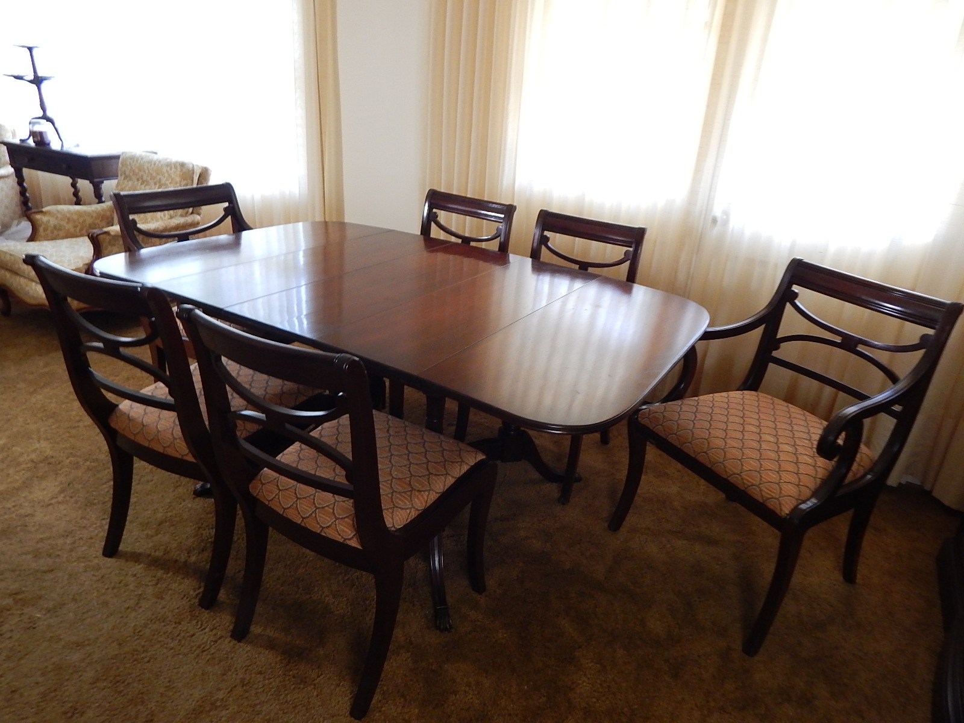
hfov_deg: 76.4
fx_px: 613
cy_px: 362
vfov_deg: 61.1
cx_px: 482
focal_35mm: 22
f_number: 3
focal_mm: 4
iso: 320
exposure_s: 1/30
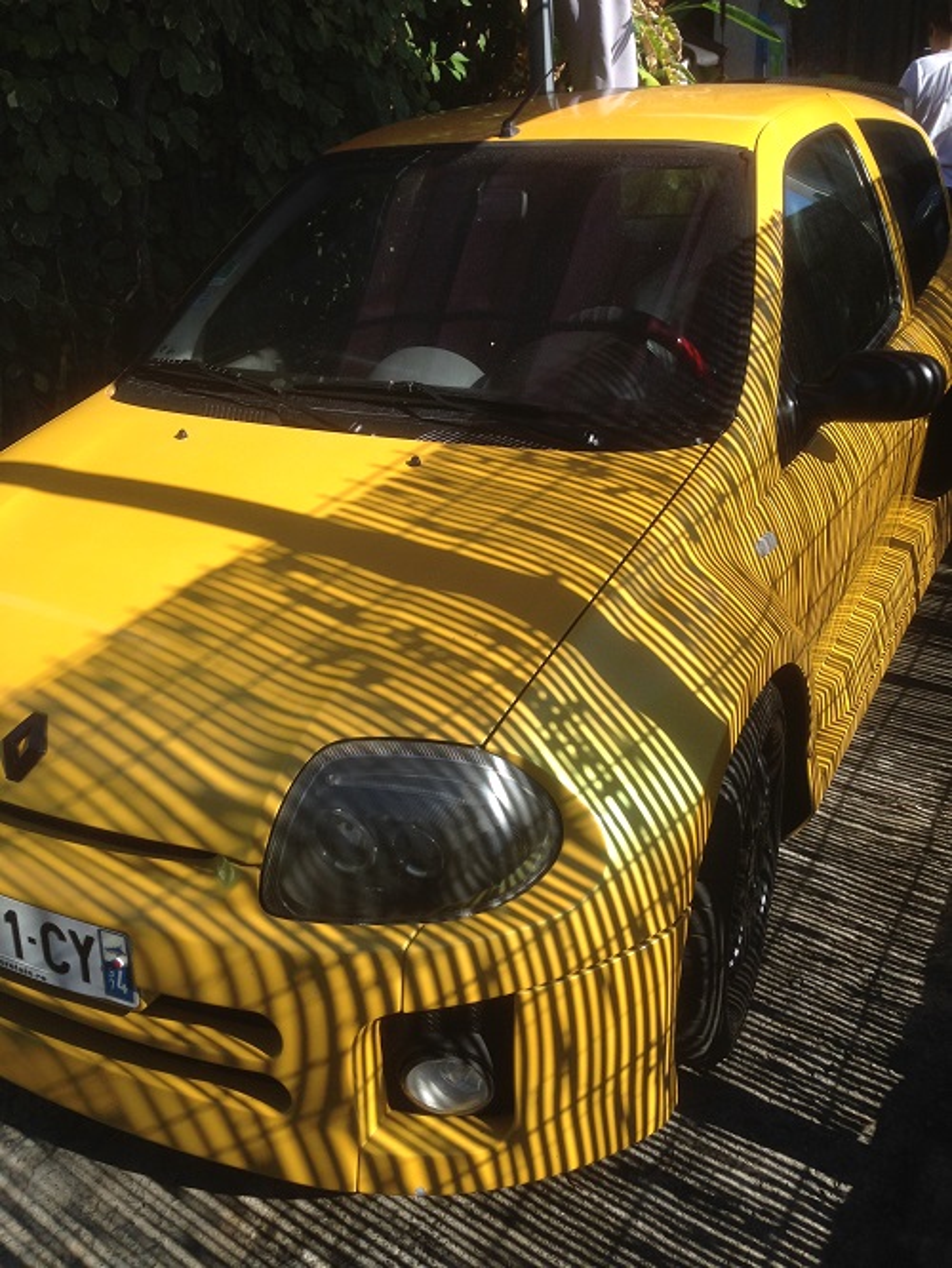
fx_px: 1209
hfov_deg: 43.0
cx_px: 476
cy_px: 634
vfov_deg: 55.3
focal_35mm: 33
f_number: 2.4
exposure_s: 1/809
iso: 50
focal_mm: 4.12
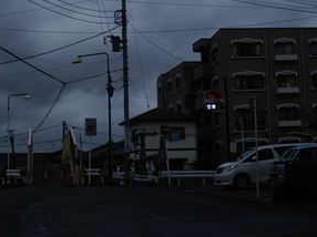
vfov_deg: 18.5
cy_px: 50
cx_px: 61
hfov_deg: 24.3
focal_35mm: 79
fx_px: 723
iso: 125
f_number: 4.5
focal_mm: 8.5
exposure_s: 1/800
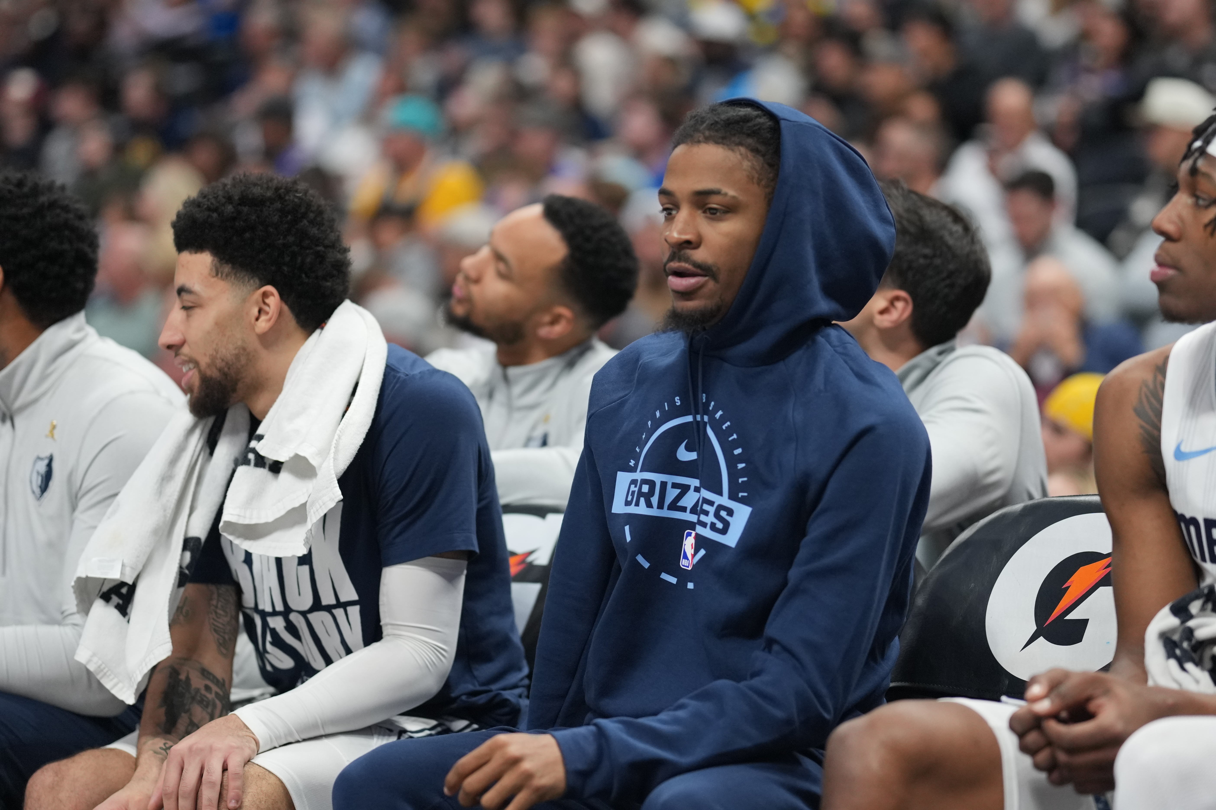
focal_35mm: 127
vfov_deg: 10.8
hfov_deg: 16.1
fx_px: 4289
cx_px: 608
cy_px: 405
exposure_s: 1/2000
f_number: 1.4
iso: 1250
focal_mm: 85
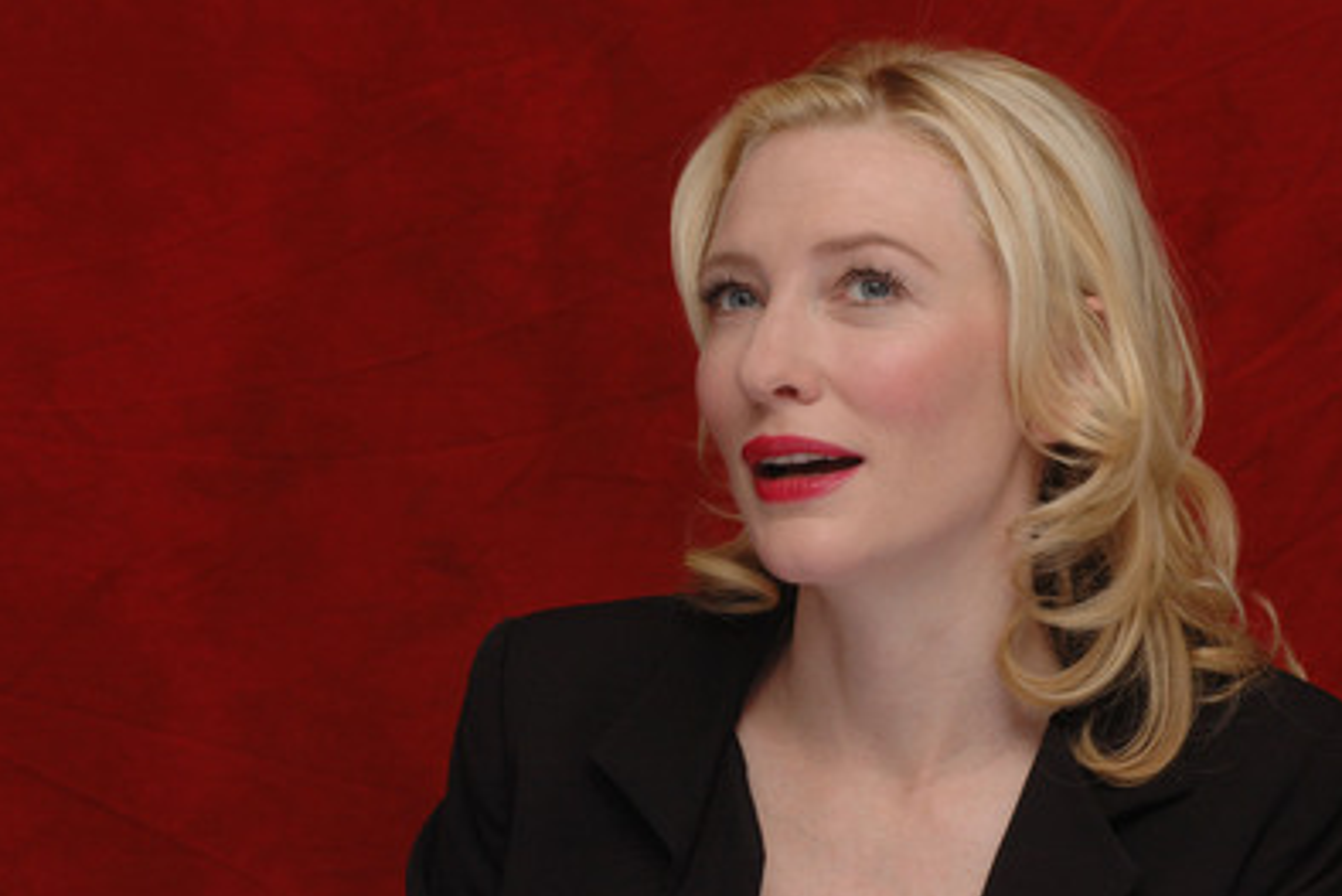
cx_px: 668
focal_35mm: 140
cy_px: 450
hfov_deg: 14.6
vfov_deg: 9.8
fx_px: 5221
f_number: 11
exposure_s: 1/250
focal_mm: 92
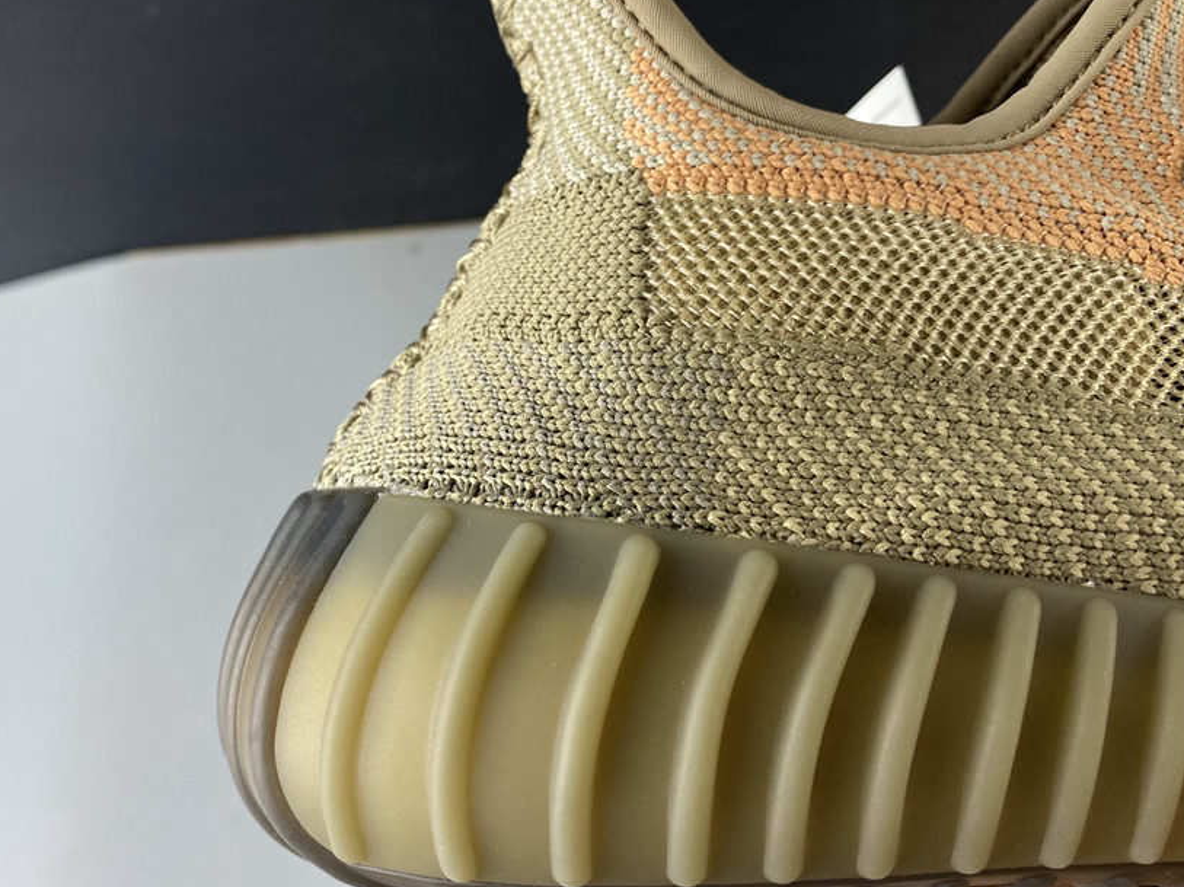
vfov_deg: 44.1
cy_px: 434
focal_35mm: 32
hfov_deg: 56.6
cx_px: 504
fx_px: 1094
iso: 100
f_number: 1.8
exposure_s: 1/100
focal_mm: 4.25
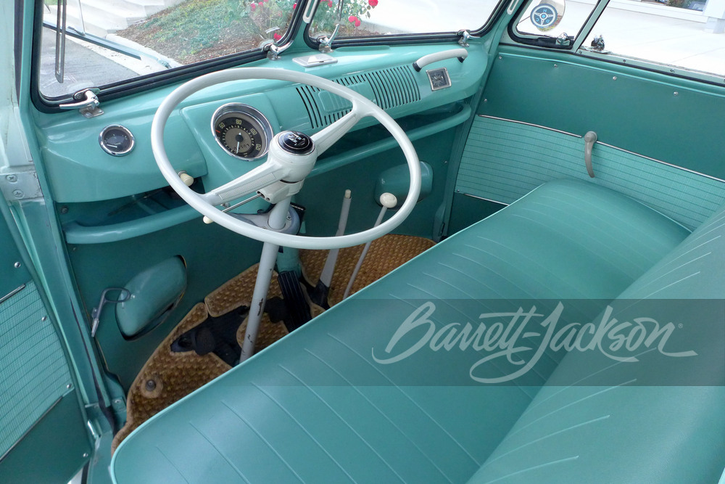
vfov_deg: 53.1
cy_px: 242
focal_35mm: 24
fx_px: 483
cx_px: 362
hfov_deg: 73.7
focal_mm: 4.7
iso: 500
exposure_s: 1/400
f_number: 2.8
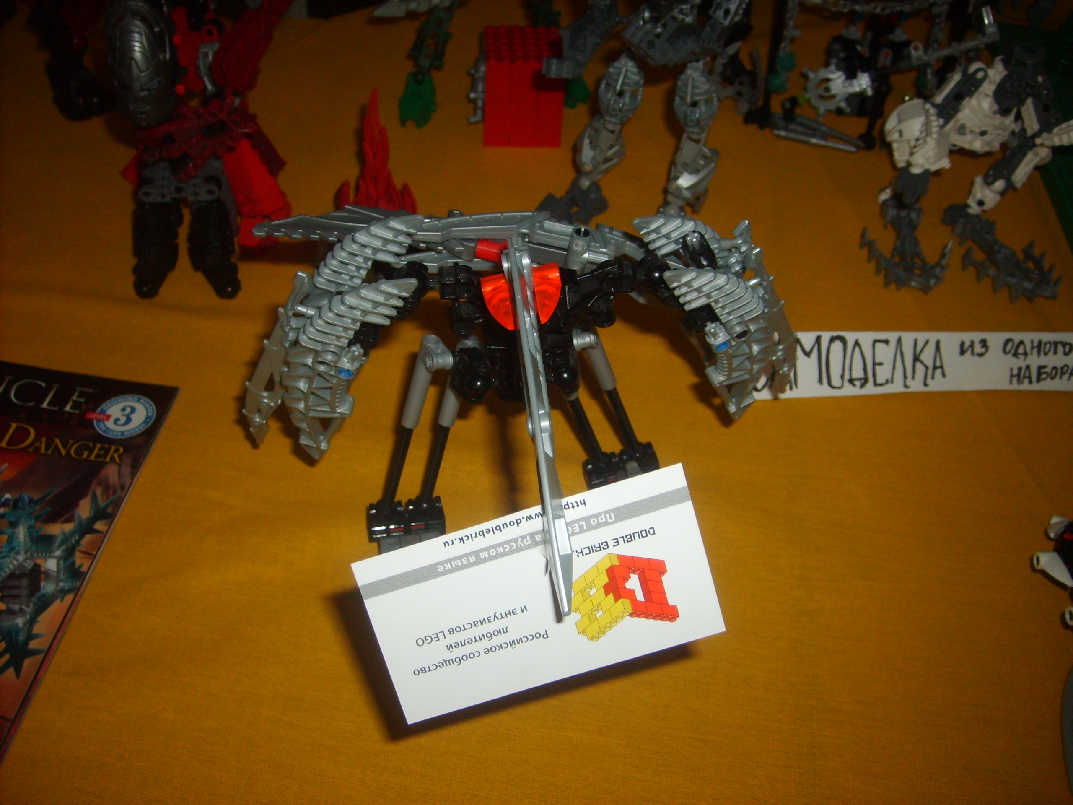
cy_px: 402
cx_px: 536
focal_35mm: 35
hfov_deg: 52.6
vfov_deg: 40.7
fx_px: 1085
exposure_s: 1/45
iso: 100
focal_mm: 5.8
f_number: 2.8
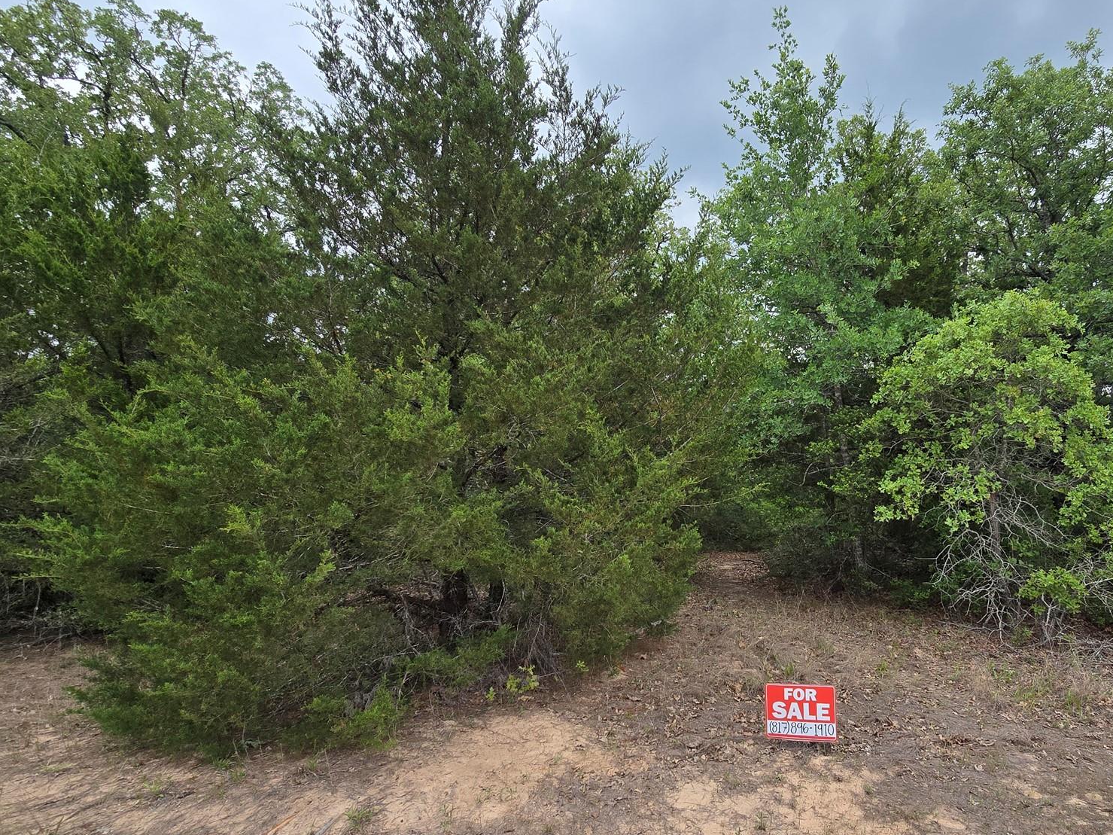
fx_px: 579
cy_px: 474
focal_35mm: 18
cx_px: 710
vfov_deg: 71.2
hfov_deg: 85.7
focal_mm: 2.2
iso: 50
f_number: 2.2
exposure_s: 1/1248
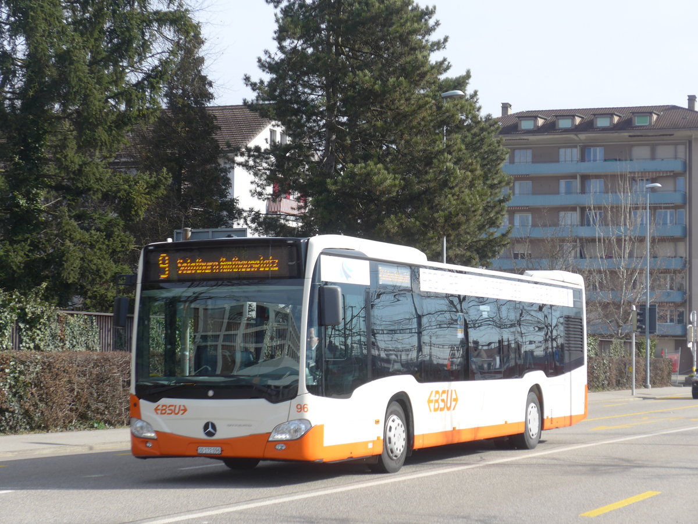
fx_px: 1613
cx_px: 349
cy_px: 262
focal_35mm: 80
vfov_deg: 18.4
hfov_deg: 24.4
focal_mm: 16
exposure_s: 1/400
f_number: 4.4
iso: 80
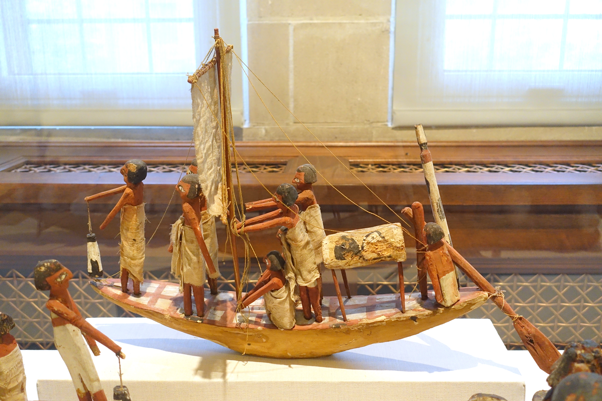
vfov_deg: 35.9
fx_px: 619
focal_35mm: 37
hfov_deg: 51.9
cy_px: 200
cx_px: 301
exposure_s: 1/30
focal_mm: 13.72
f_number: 2.8
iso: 800
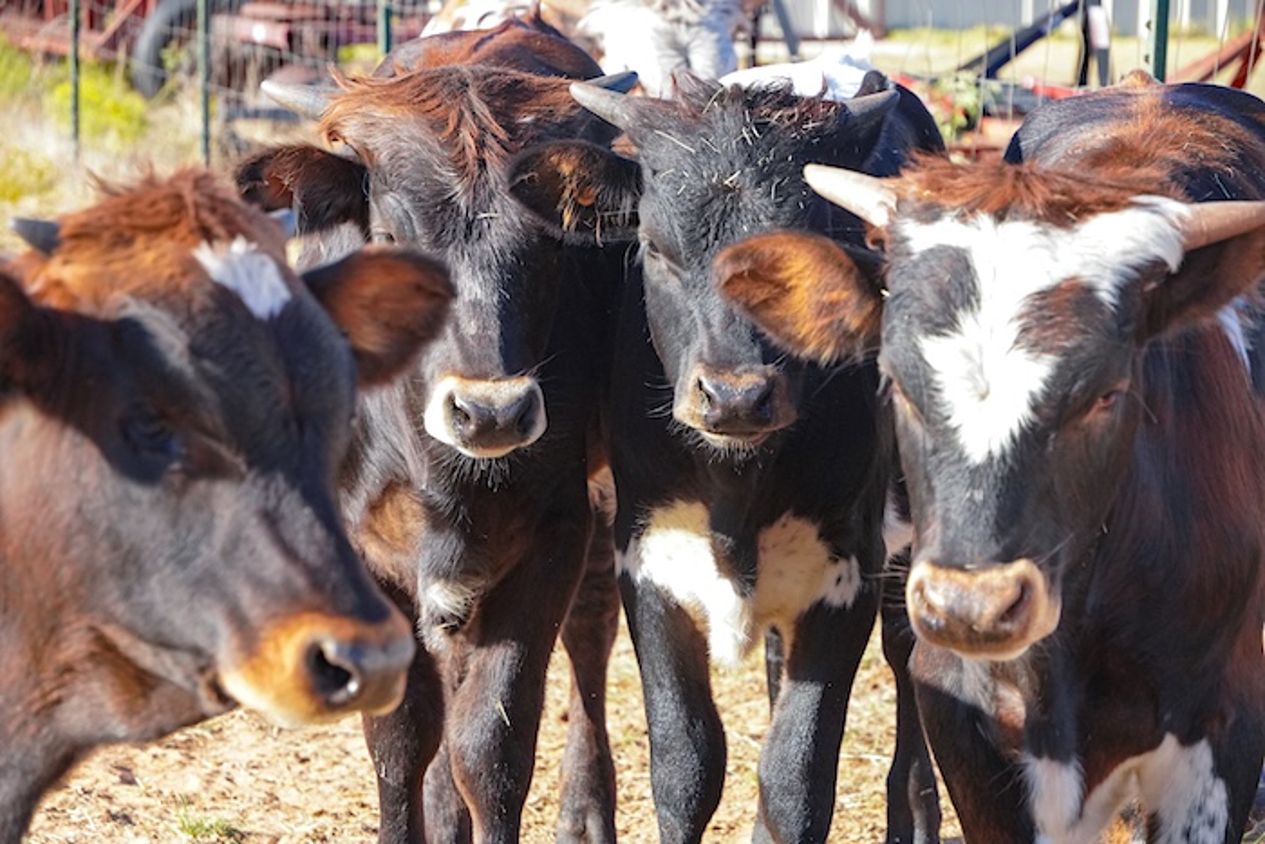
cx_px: 632
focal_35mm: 135
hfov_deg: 15.2
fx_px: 4744
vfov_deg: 10.2
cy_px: 422
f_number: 6.3
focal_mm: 90
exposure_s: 1/1600
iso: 2000
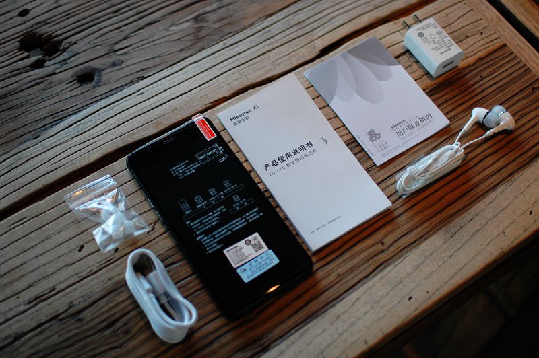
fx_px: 785
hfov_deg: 37.9
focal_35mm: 52
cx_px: 270
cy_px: 179
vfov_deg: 25.7
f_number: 1.8
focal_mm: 35
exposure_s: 1/80
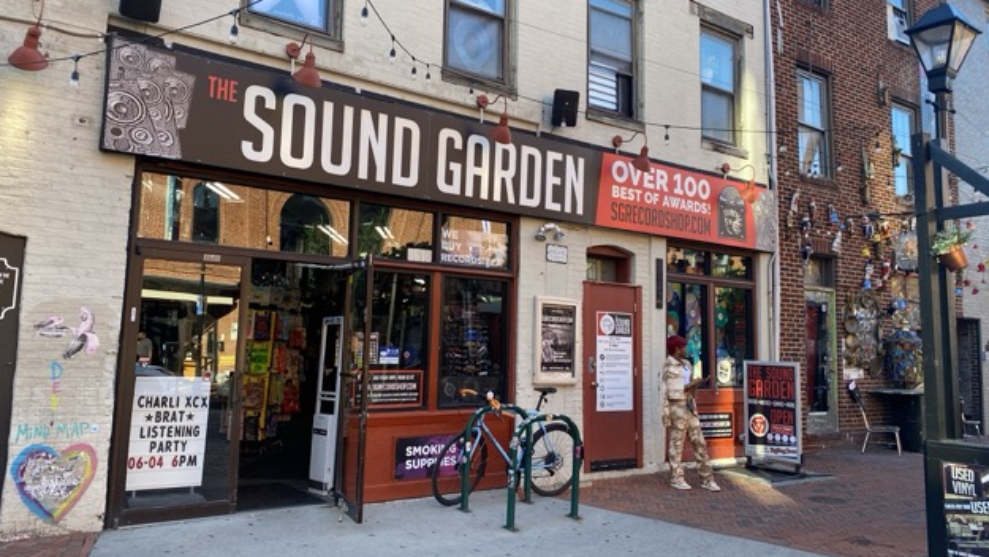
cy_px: 271
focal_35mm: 29
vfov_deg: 40.2
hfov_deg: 66.1
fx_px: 761
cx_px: 495
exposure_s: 1/150
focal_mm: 4.25
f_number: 1.8
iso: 32
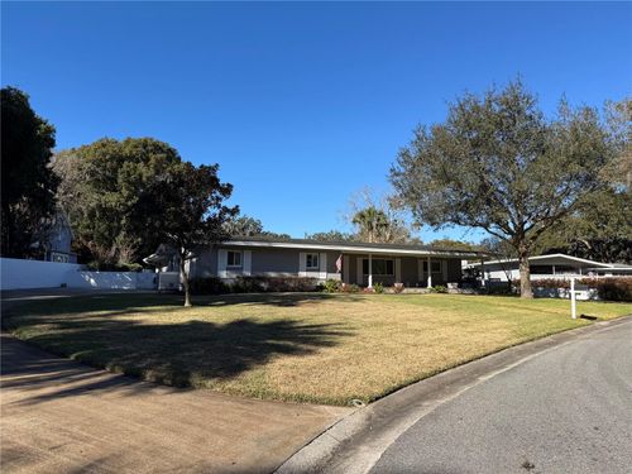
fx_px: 438
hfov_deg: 71.6
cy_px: 237
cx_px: 316
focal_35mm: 24
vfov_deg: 56.8
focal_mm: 6.76
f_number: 1.78
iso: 80
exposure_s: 1/3802
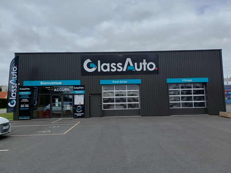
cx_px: 116
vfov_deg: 54.9
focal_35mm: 25
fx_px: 167
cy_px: 86
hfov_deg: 69.4
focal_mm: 4.65
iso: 50
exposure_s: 1/898
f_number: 1.8
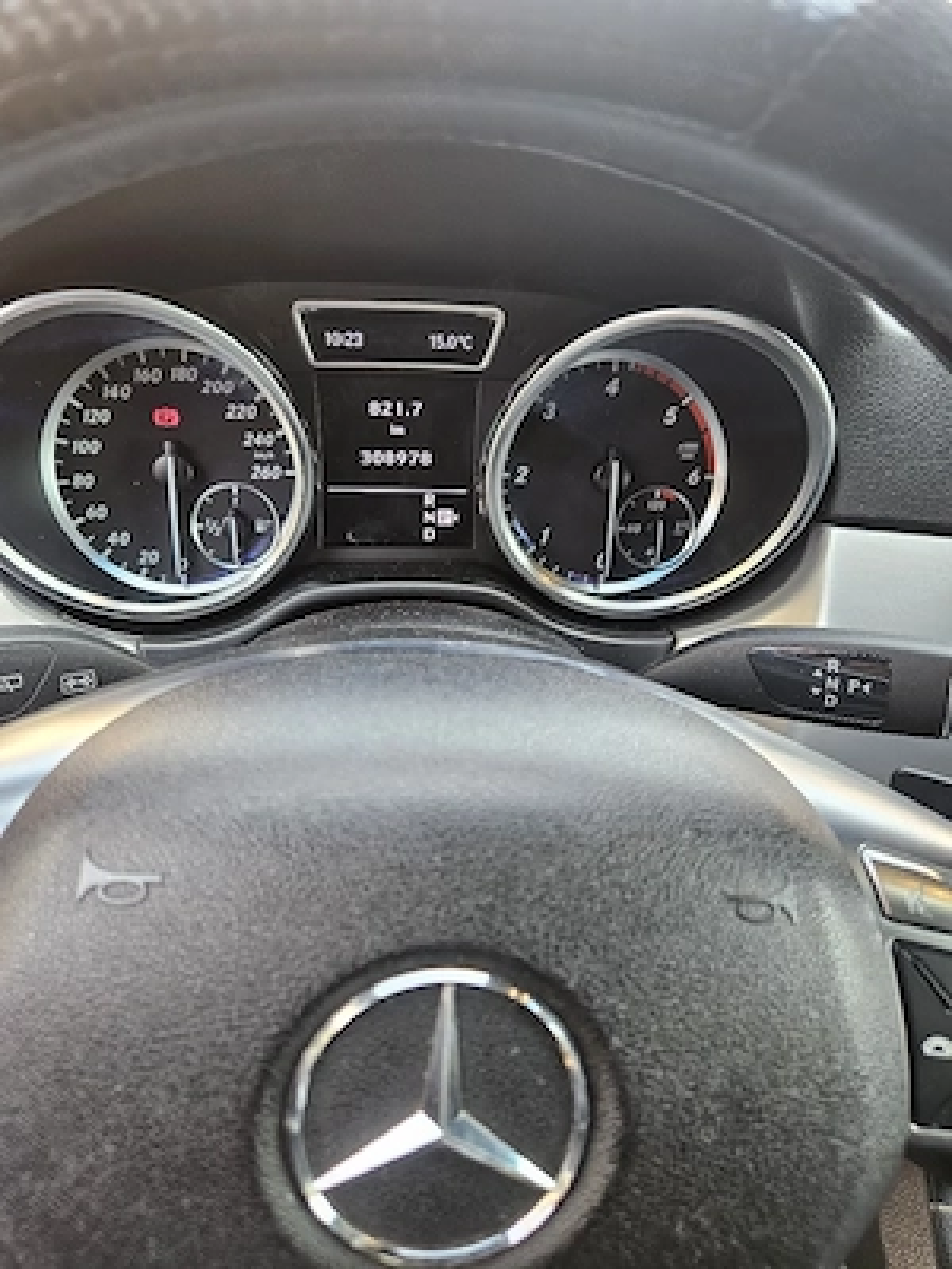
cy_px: 634
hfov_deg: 58.9
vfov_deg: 73.9
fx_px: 843
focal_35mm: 23
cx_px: 476
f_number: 1.8
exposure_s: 1/120
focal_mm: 5.4
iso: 160
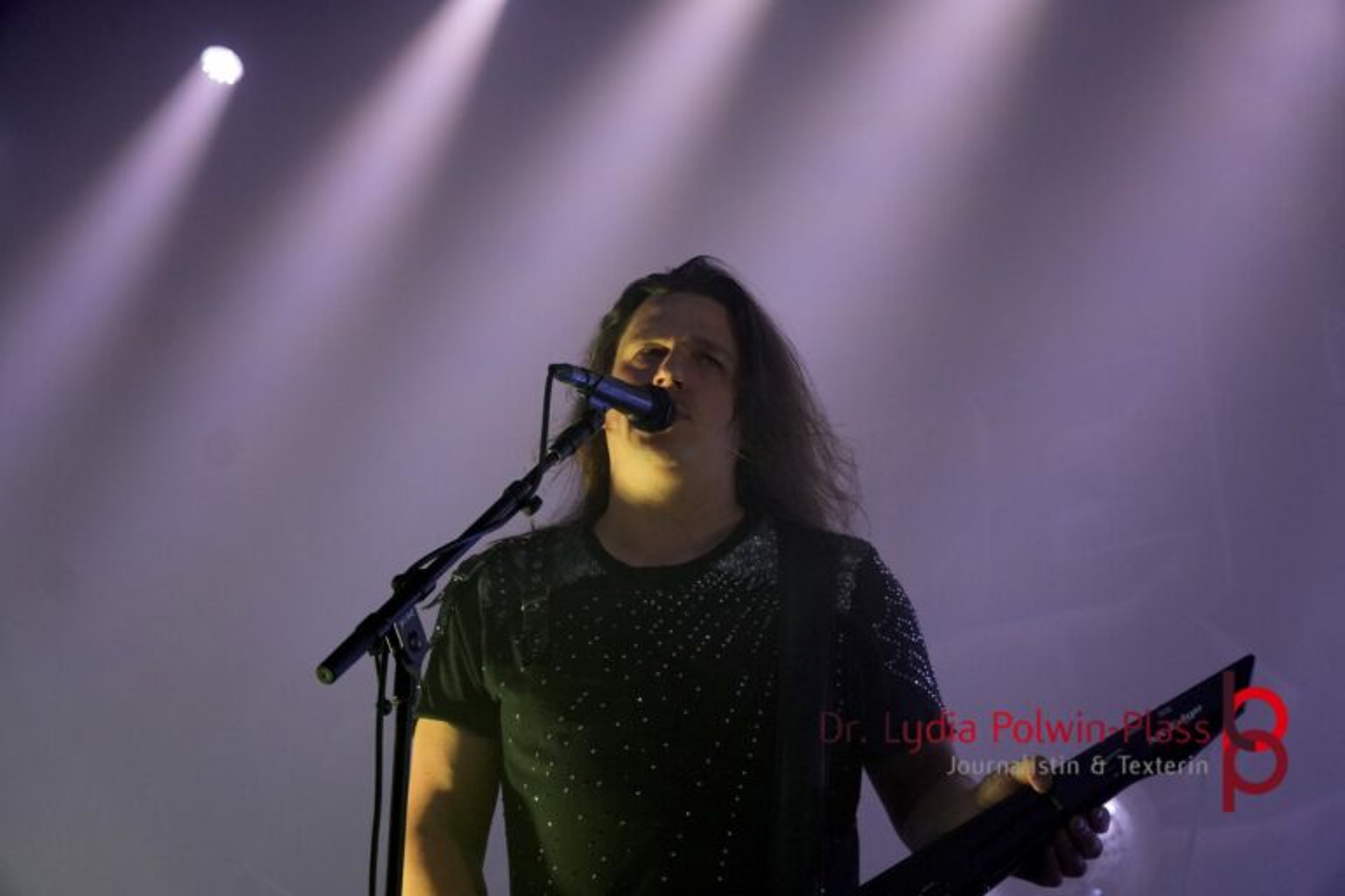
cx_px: 672
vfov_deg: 15.2
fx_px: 3362
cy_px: 448
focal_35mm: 90
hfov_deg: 22.6
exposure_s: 1/160
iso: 1600
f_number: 4.5
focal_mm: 60
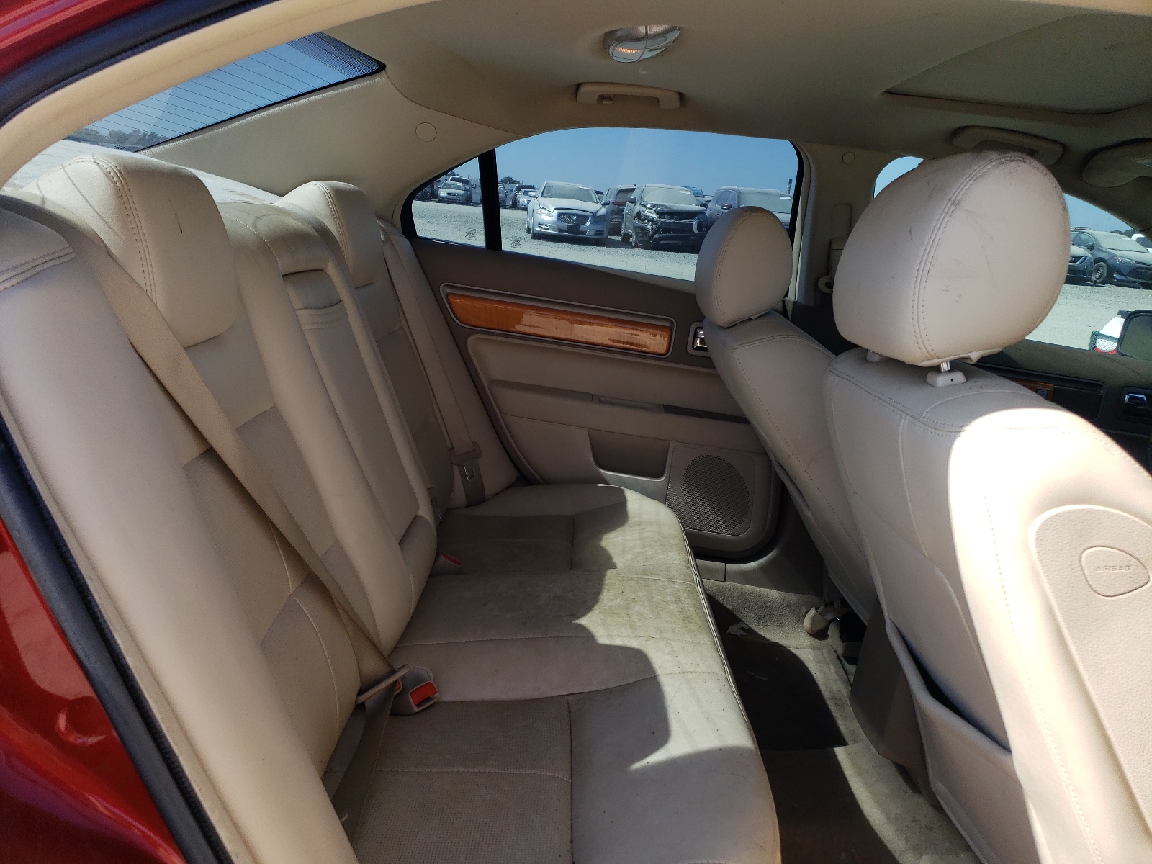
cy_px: 432
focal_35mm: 26
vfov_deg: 53.1
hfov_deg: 67.3
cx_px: 576
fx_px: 865
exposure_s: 1/1250
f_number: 1.5
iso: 50
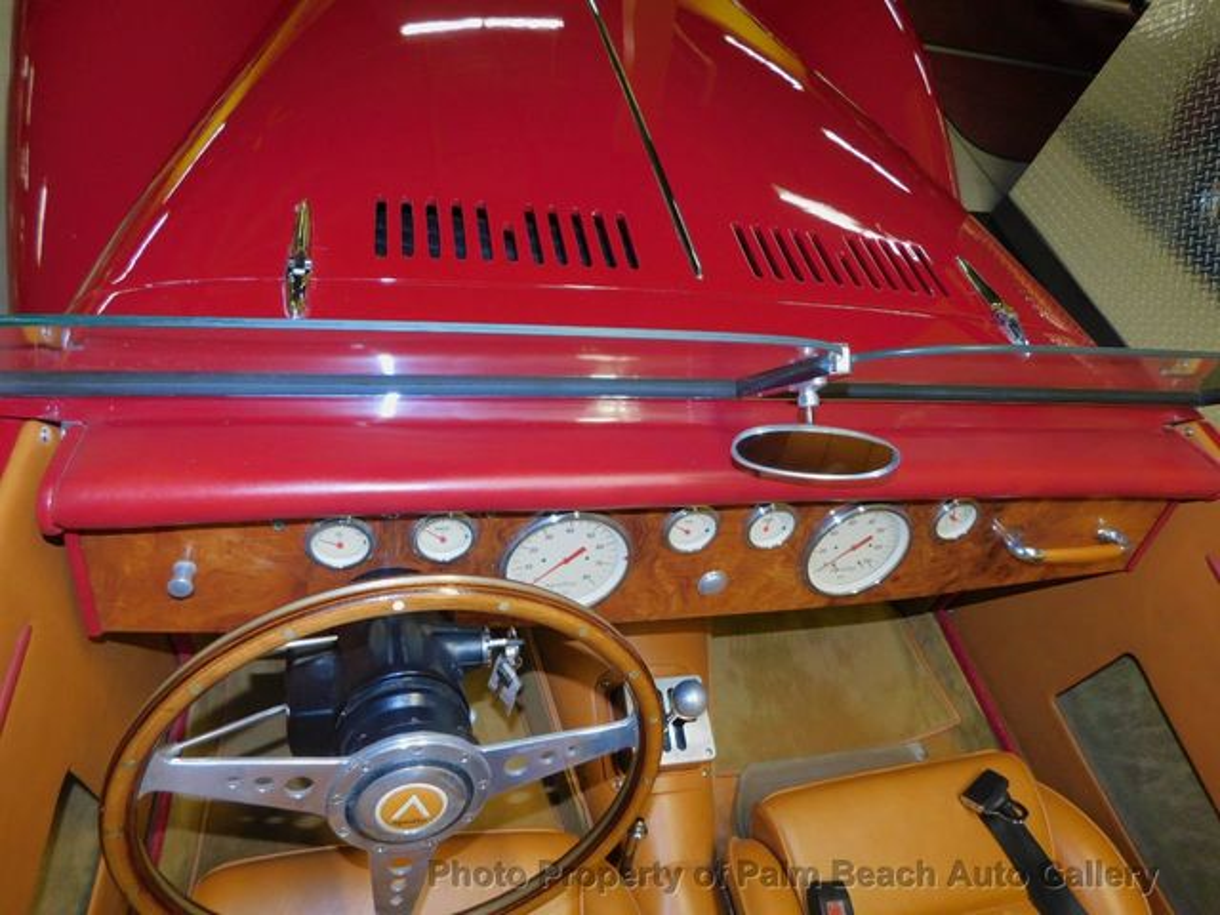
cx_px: 610
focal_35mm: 23
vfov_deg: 58.9
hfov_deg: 73.9
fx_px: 811
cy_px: 458
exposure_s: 1/30
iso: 200
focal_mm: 4
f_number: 3
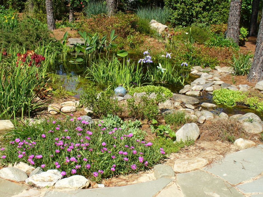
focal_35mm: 48
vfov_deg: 30.3
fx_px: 365
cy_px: 98
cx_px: 132
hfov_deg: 39.7
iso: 80
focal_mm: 6.1
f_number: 5.6
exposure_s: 1/250
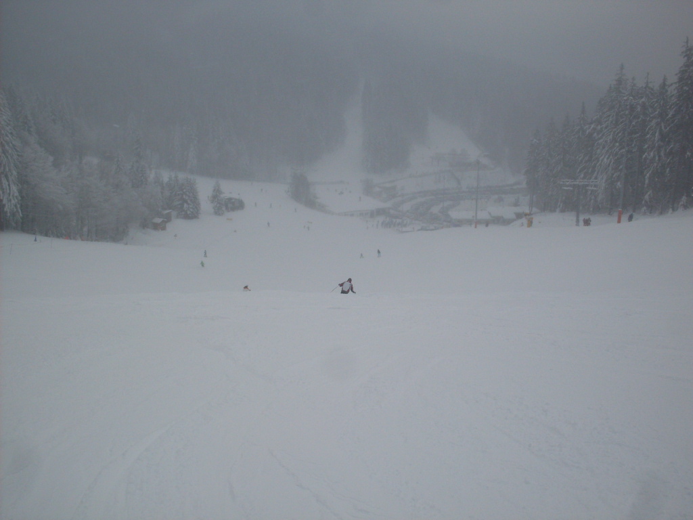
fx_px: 761
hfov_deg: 49.0
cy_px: 260
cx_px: 346
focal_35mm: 38
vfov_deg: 37.7
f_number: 8.4
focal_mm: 6.3
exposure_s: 1/250
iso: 80
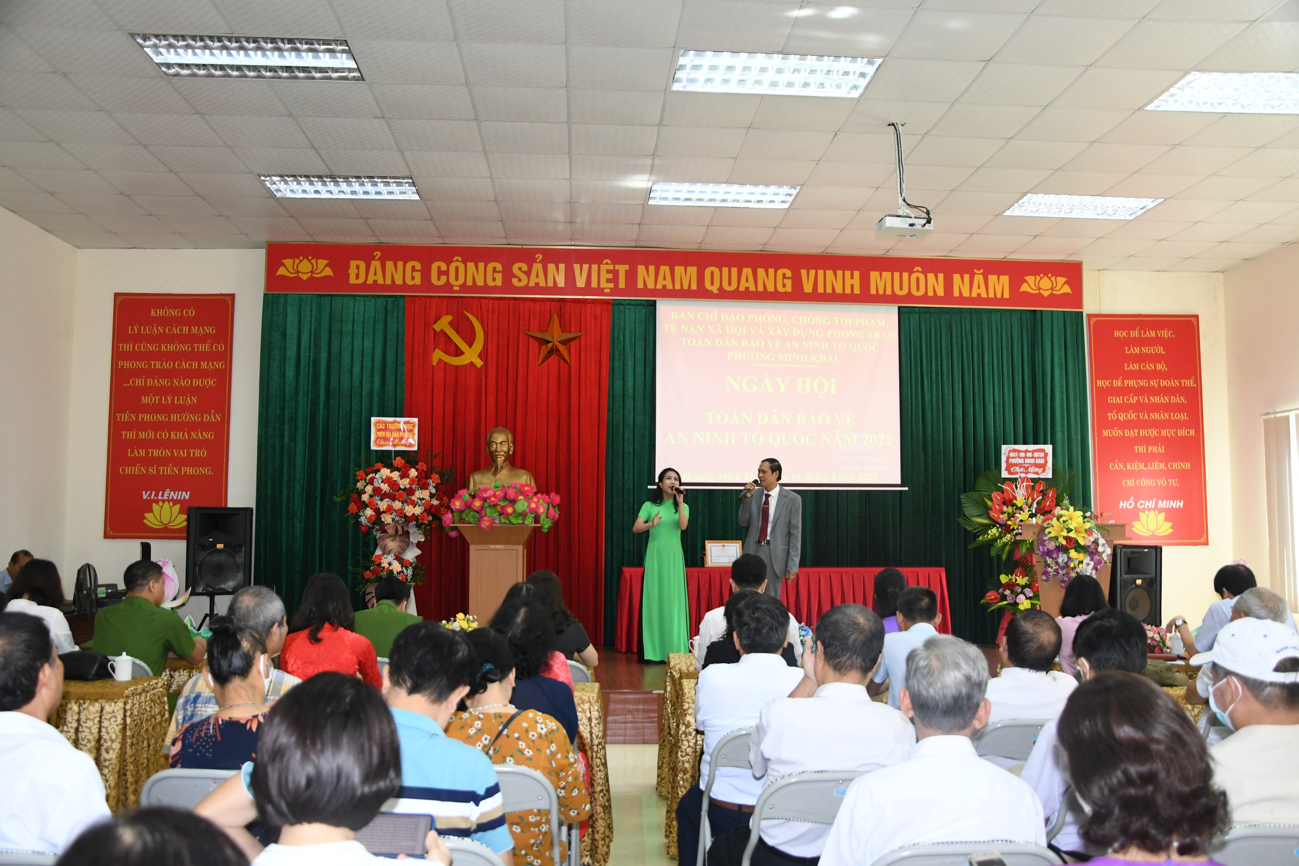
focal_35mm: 32
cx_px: 650
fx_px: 1137
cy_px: 433
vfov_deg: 41.7
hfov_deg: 59.5
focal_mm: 21
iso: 1600
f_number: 4
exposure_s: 1/200
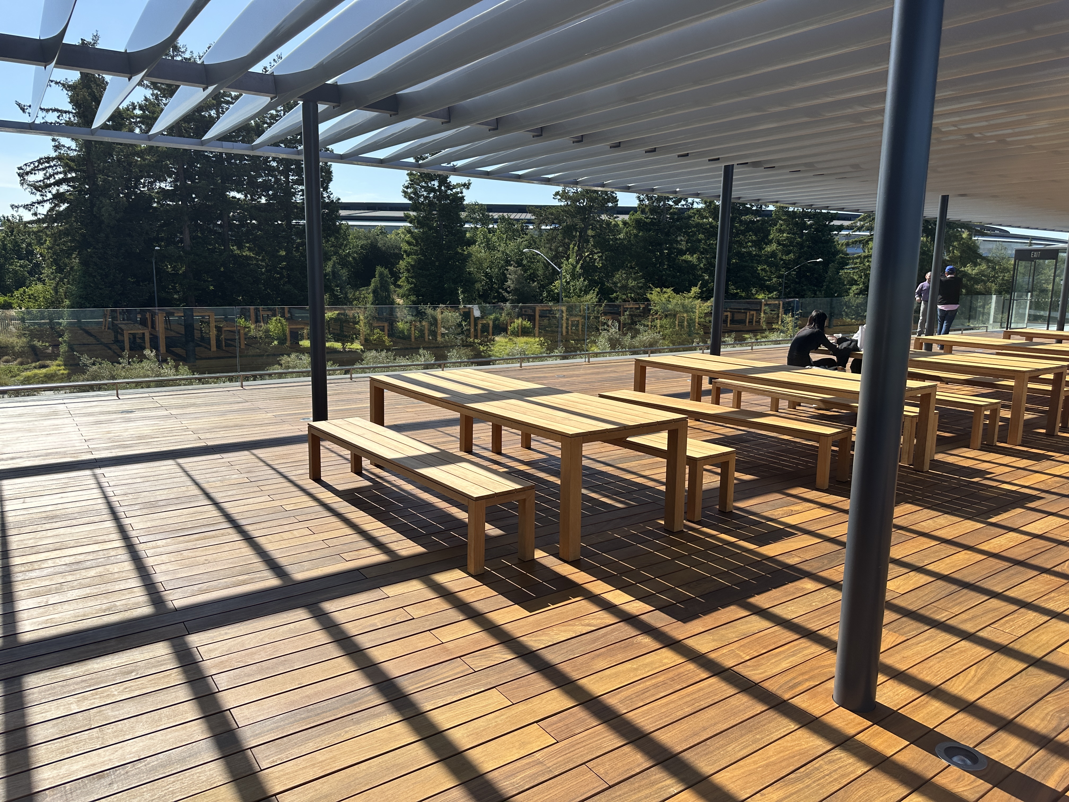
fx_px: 741
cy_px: 401
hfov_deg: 71.6
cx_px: 534
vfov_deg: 56.8
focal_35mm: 24
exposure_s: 1/4184
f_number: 1.78
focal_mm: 6.86
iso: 80
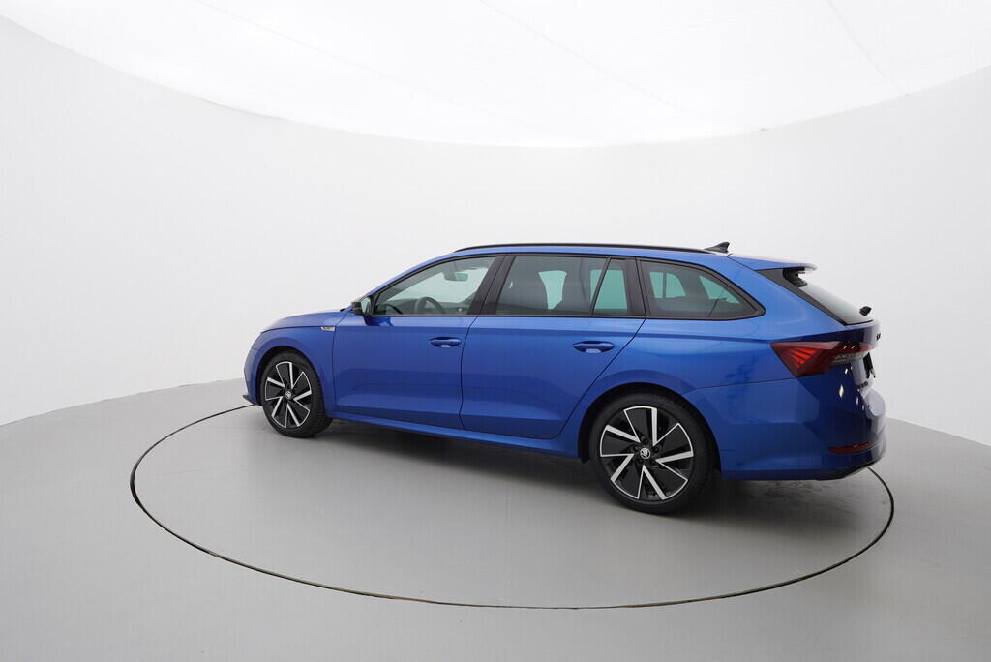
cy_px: 331
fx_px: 620
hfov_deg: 77.3
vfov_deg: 56.2
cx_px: 496
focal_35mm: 22
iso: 200
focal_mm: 15
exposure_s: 1/80
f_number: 5.6
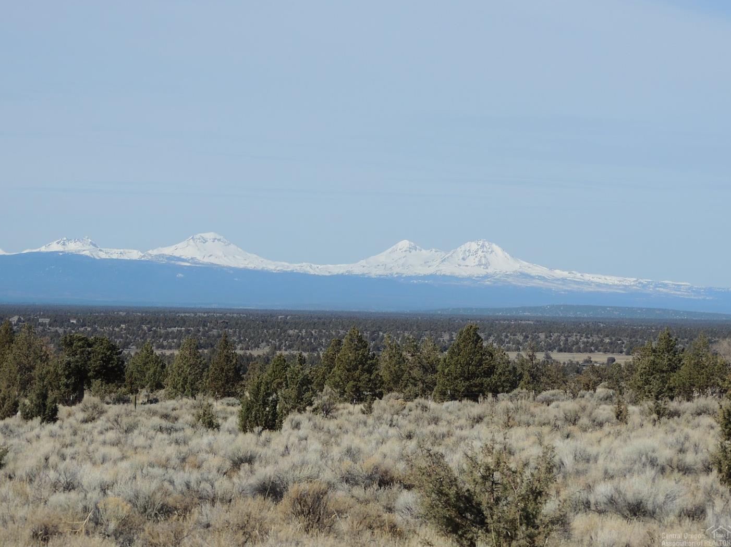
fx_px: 2258
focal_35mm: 107
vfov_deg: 13.8
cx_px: 349
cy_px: 265
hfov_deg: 18.4
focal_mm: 17.8
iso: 100
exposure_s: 1/1250
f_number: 4.1
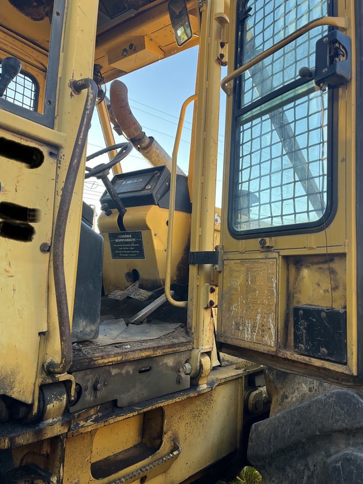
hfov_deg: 51.3
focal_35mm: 27
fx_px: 378
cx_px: 182
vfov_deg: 65.3
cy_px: 234
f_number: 1.6
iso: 40
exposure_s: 1/274
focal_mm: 5.1
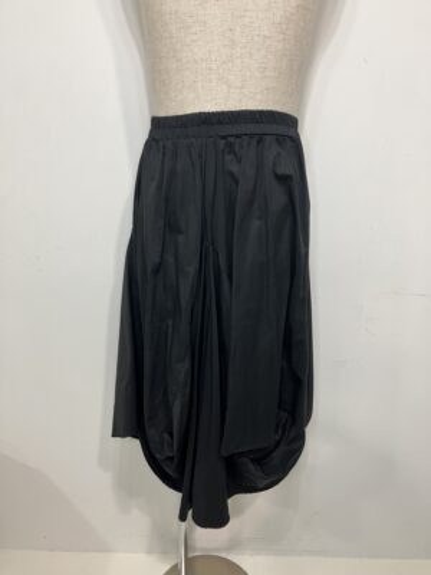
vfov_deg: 63.4
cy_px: 288
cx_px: 216
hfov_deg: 49.7
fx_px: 465
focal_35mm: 28
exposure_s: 1/50
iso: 125
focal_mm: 3.99
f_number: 1.8
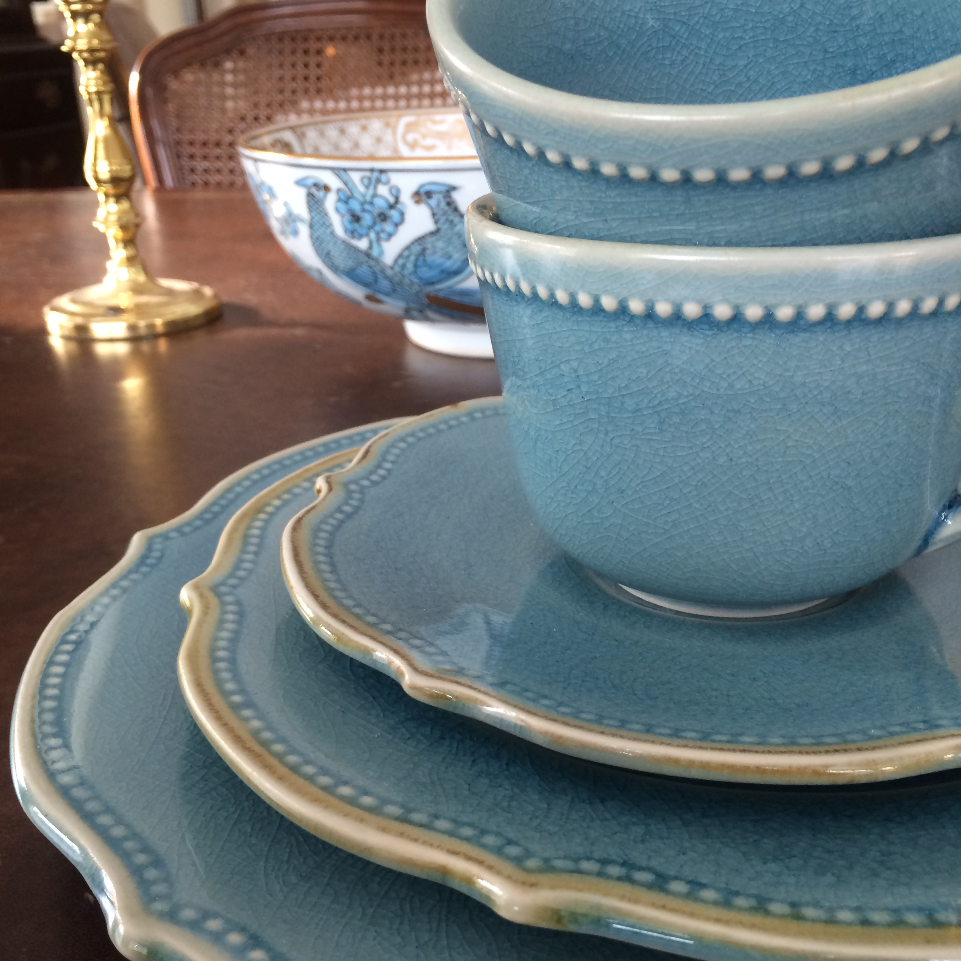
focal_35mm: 35
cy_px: 522
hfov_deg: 47.2
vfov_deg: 47.2
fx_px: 1099
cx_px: 482
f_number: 2.2
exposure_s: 1/30
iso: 80
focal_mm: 4.15
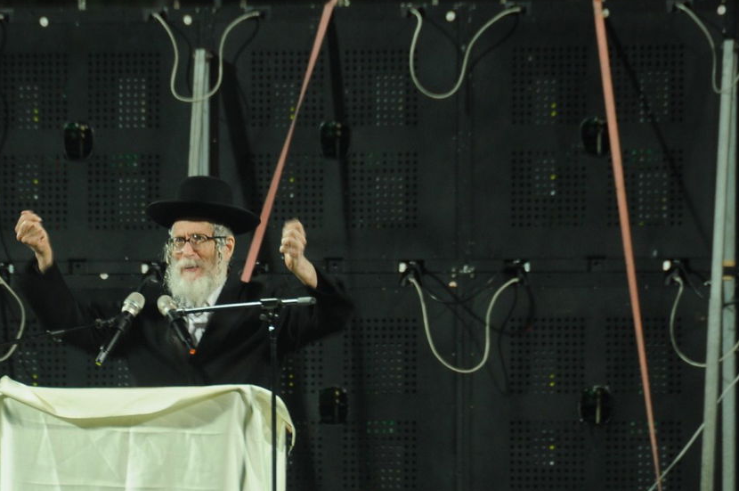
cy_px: 309
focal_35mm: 506
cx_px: 191
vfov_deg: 2.7
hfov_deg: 4.1
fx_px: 10373
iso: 500
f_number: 5.6
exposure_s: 1/30
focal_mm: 200
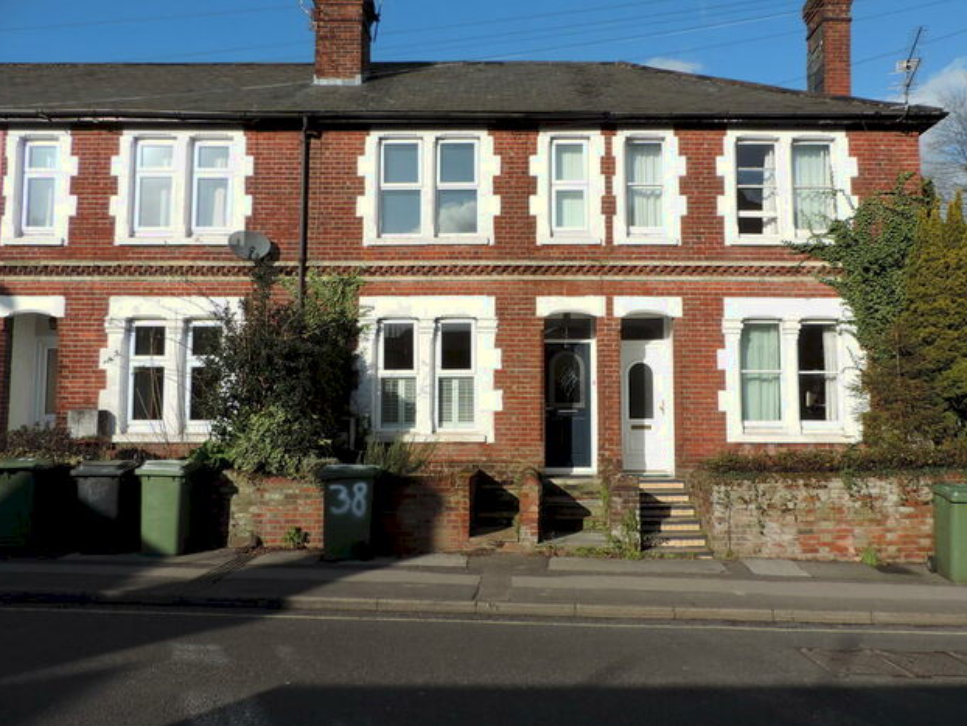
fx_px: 755
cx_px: 530
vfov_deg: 51.4
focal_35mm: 27
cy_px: 358
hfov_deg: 65.2
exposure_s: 1/1250
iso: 80
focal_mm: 4.3
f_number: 3
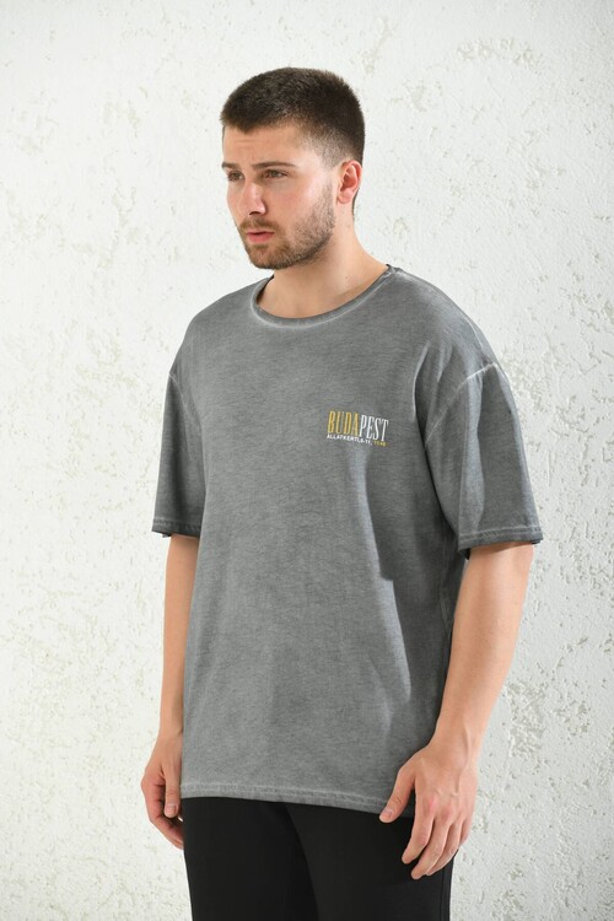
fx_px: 4860
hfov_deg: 7.2
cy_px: 460
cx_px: 307
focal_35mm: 190
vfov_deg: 10.8
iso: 125
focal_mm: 190
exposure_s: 1/160
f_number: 7.1
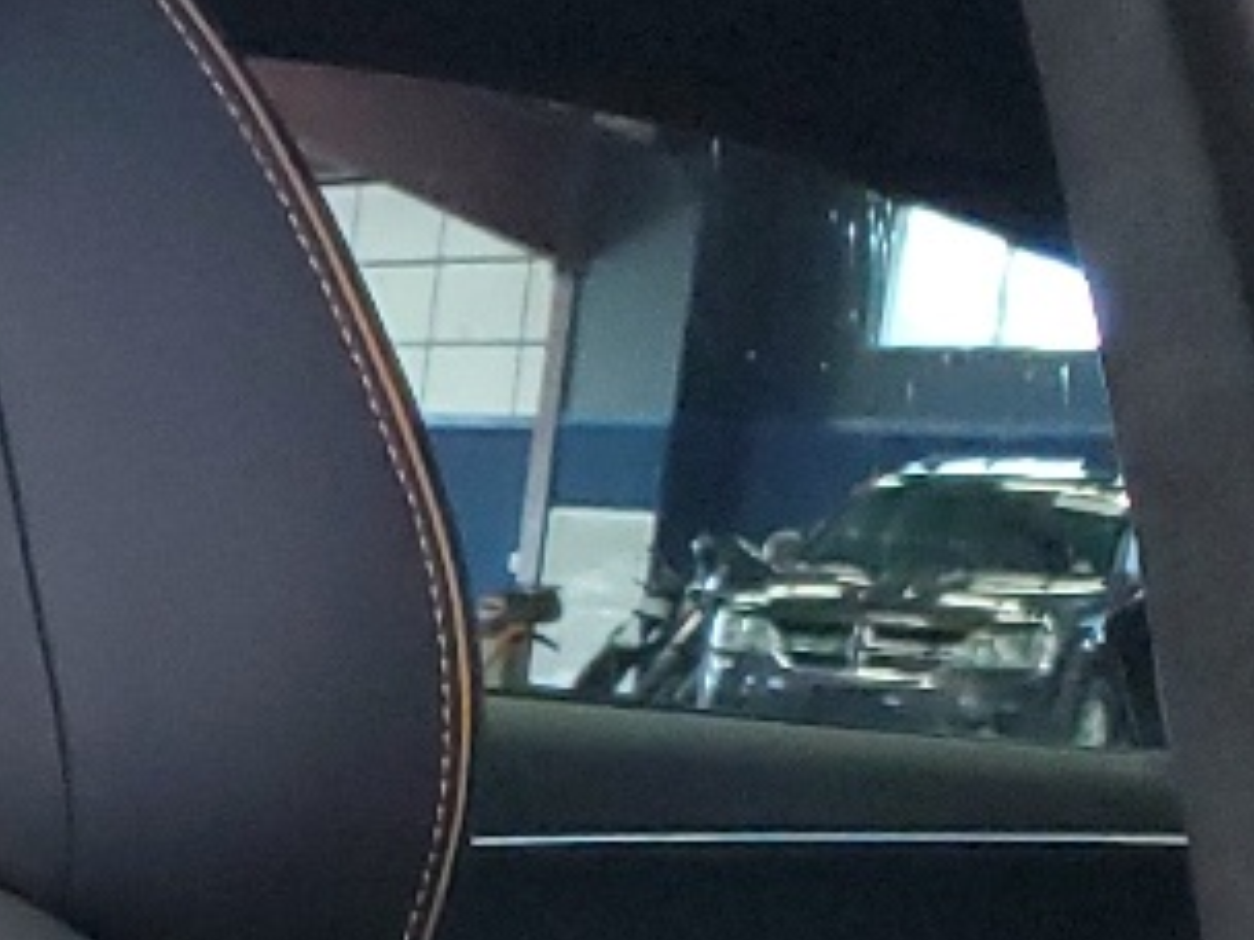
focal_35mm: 137
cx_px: -1130
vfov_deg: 10.2
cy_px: 1661
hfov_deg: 12.8
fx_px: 4963
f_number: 1.5
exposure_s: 1/60.2
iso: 357
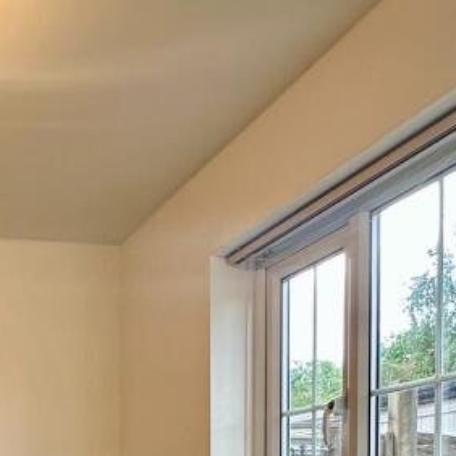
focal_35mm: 45
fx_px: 671
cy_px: 530
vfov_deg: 32.0
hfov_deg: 32.6
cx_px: -55
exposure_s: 1/100
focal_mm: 2.22
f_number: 2.2
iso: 160
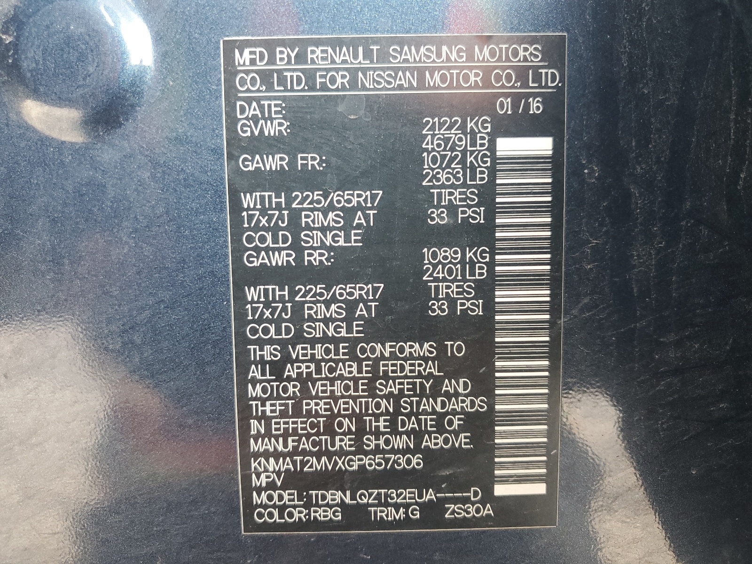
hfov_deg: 67.3
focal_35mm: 26
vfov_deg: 53.1
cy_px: 282
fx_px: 565
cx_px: 376
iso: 83
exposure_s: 1/60.2
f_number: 1.5
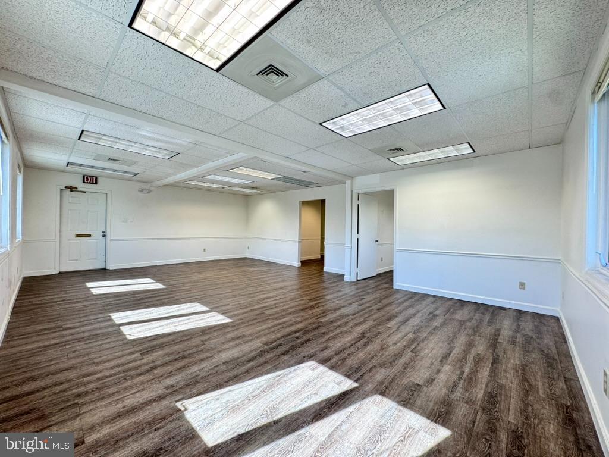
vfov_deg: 85.7
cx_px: 304
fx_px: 246
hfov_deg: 102.1
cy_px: 228
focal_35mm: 14
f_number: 2.2
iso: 125
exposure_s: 1/120
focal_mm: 2.22
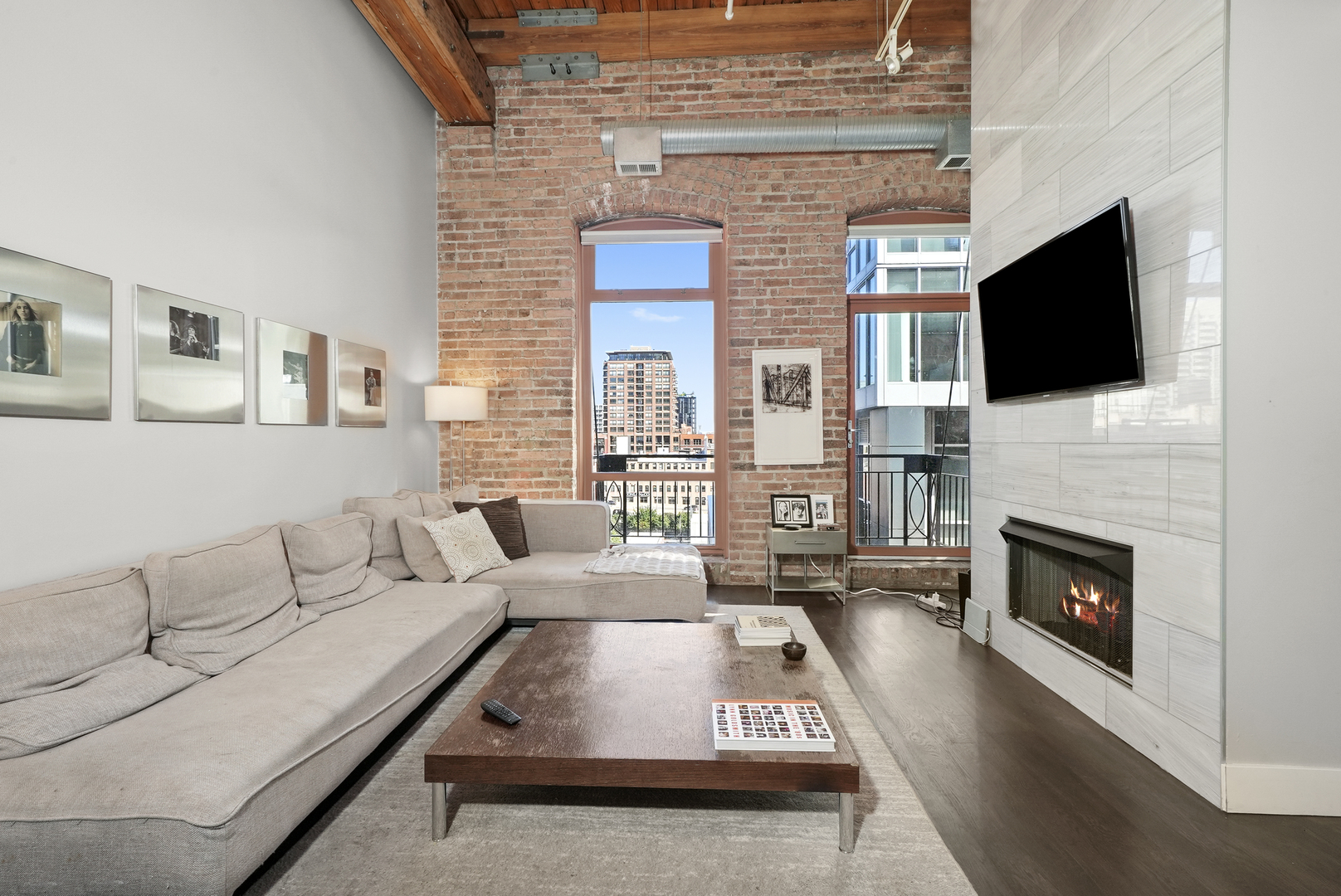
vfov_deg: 77.4
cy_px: 448
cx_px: 670
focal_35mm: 15
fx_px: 559
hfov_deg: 100.4
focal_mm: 15
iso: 1000
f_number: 13
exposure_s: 1/10
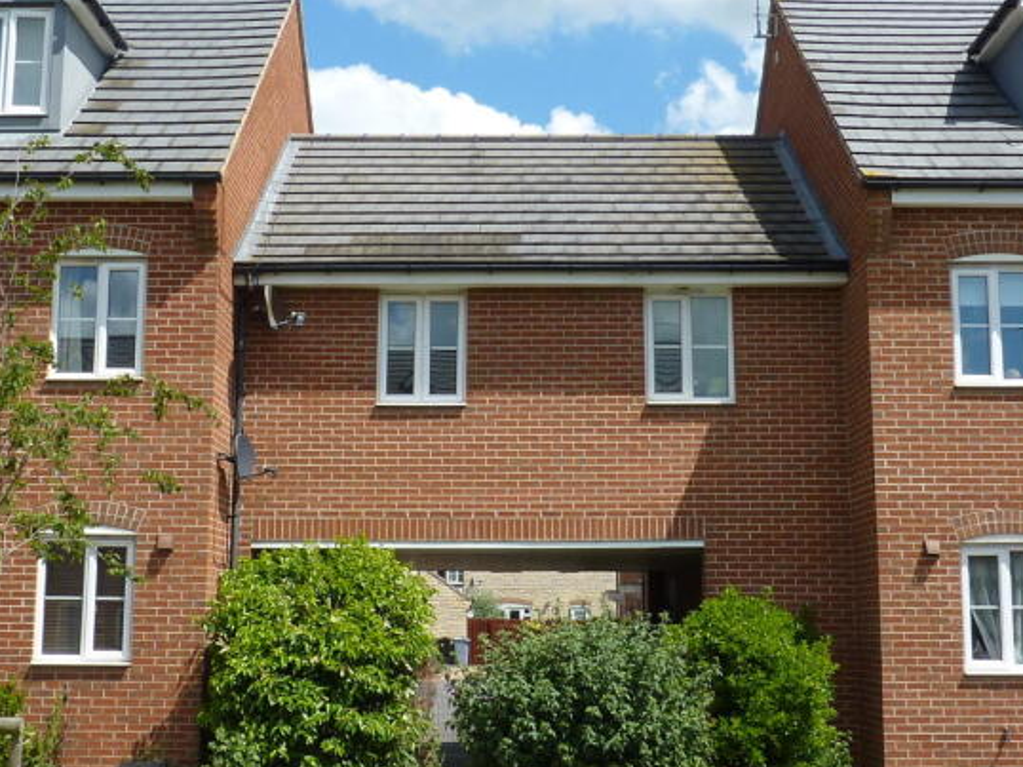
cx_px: 509
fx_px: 1536
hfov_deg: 36.8
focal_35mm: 52
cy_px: 382
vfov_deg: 28.0
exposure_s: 1/500
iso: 80
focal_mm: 4.4
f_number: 4
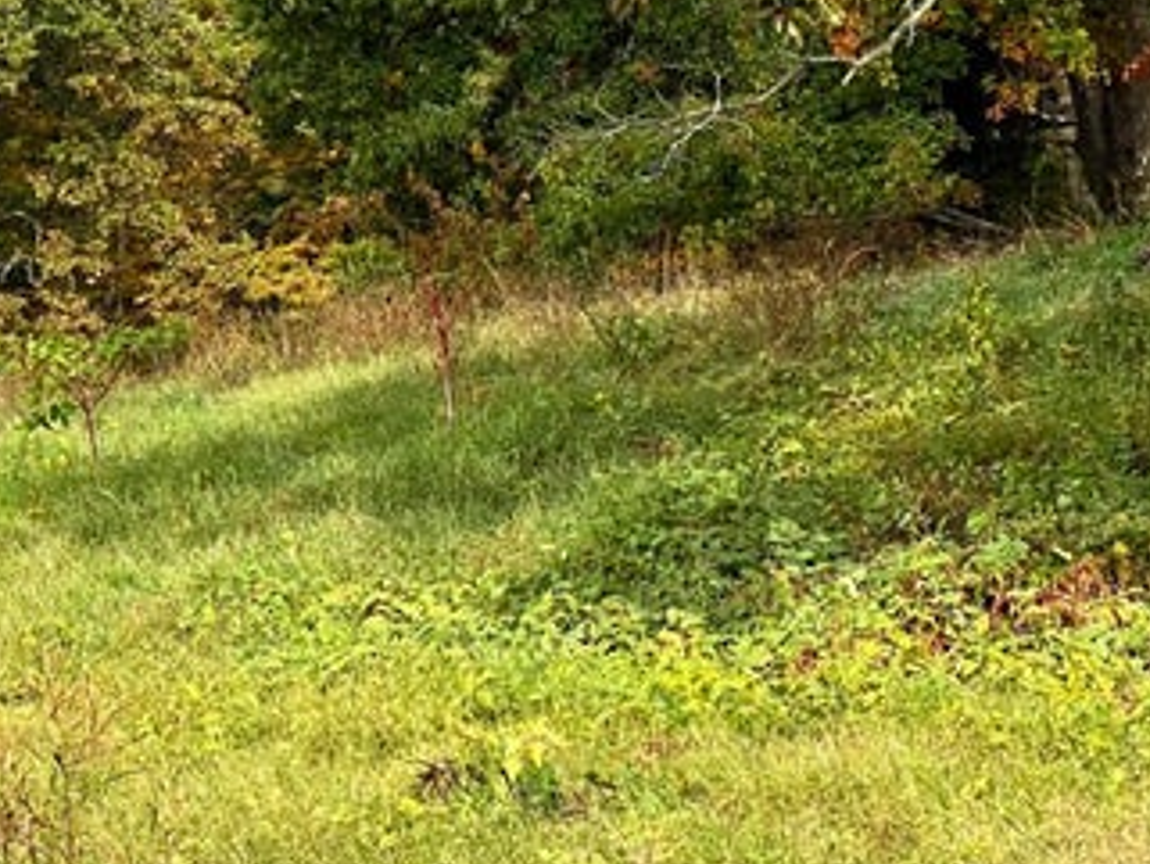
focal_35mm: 138
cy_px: 143
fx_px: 4586
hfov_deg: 13.9
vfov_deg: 10.7
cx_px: -220
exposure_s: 1/799
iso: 20
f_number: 2
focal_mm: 6
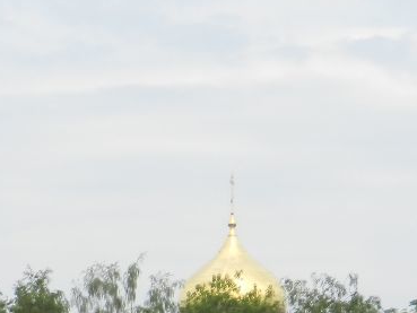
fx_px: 4808
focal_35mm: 399
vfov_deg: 3.7
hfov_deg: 5.0
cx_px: 193
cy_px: 477
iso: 160
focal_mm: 20.5
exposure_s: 1/640
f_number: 4.8
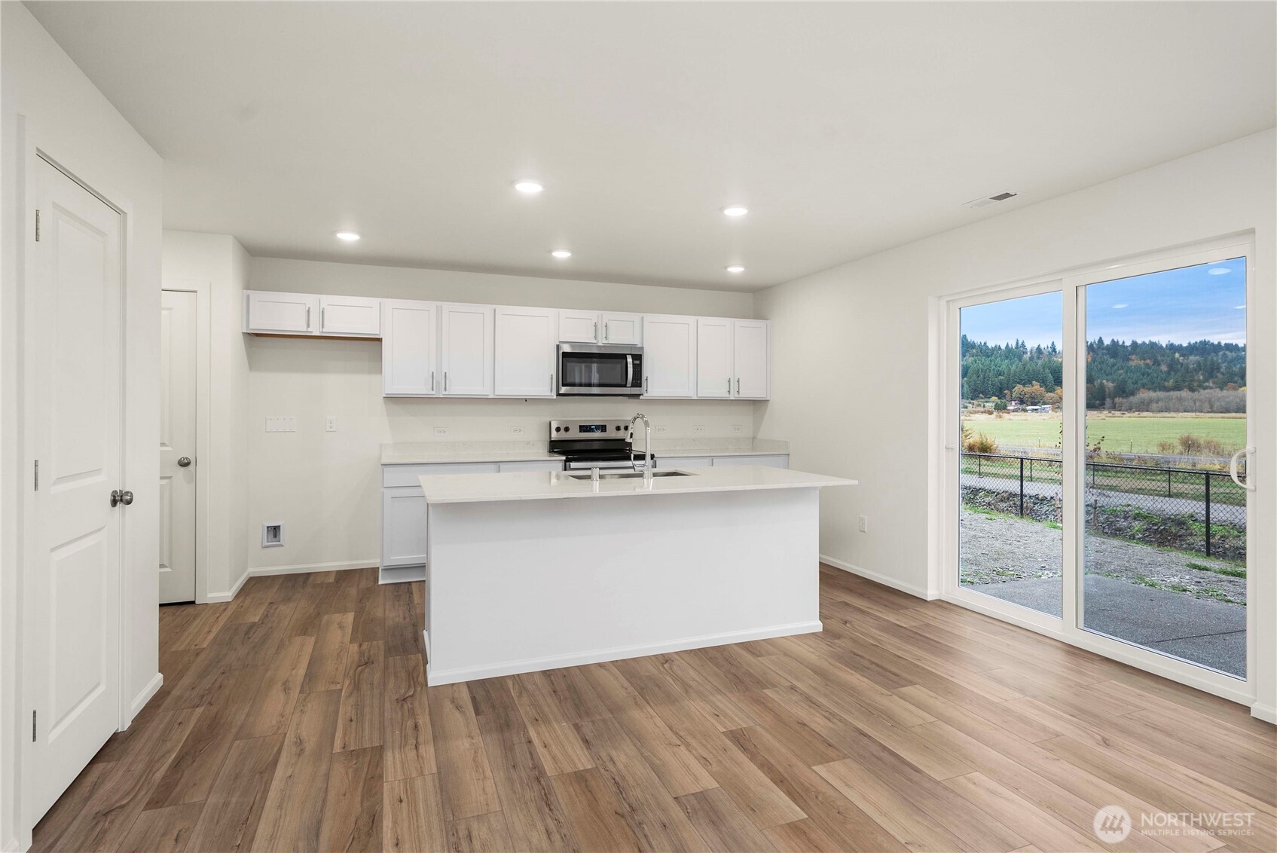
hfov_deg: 93.2
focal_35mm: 17
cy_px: 426
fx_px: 603
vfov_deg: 70.5
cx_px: 638
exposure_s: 1/60
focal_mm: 17
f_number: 7.1
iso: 125
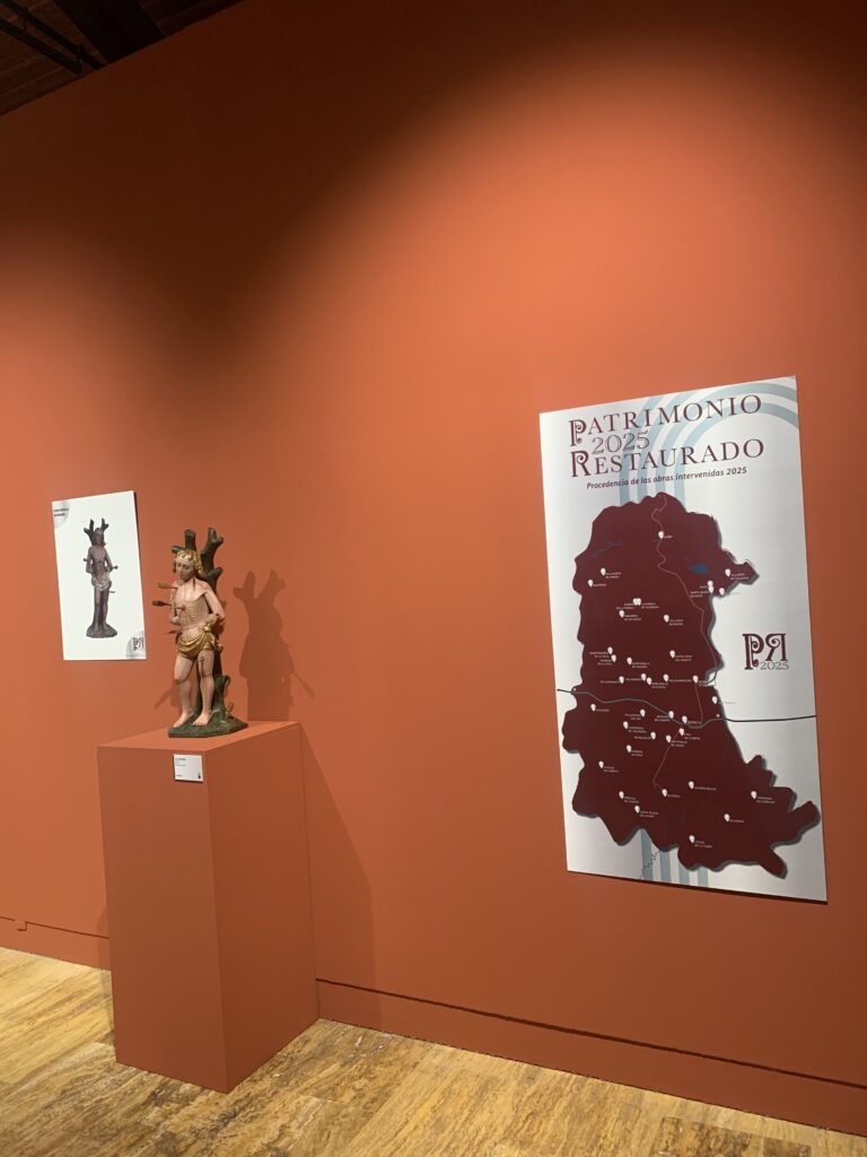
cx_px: 434
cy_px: 578
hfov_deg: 53.1
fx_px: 868
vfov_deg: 67.3
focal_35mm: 26
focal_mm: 4.25
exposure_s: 1/50
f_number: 1.8
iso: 160
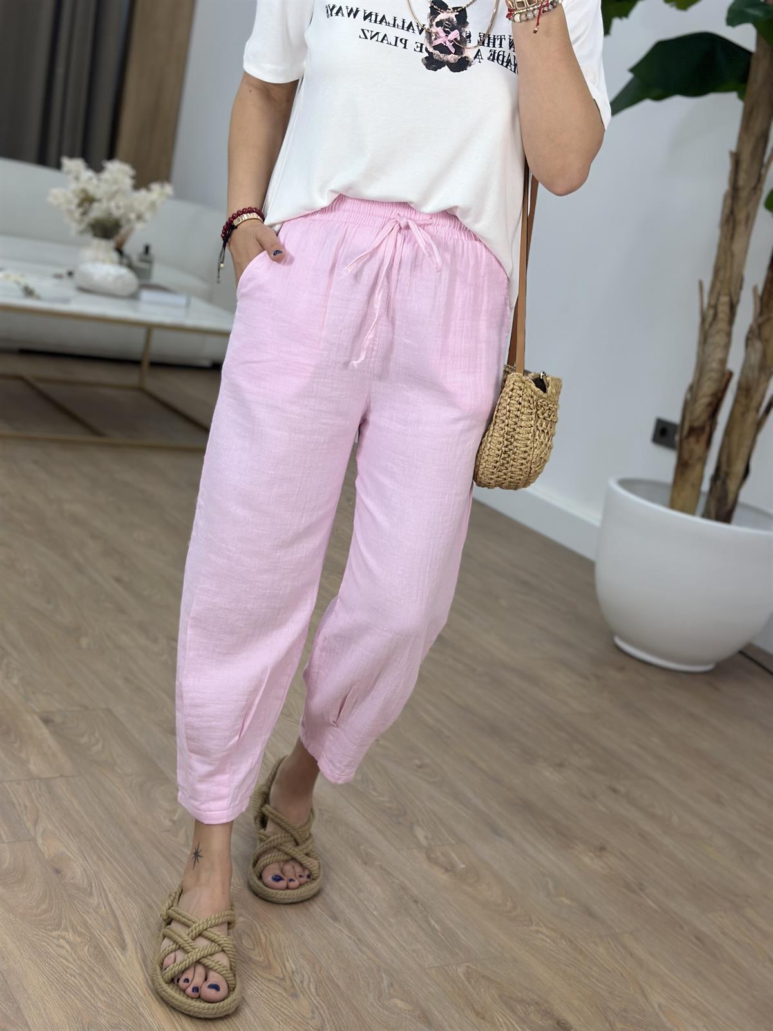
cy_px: 516
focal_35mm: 48
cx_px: 386
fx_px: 1429
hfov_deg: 30.3
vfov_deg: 39.7
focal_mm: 6.86
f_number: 1.78
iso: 80
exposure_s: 1/238
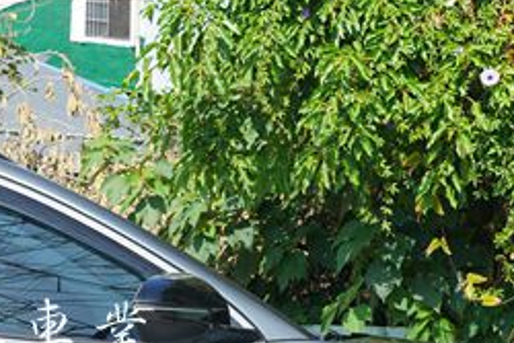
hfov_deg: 14.2
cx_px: -156
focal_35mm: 139
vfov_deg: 9.8
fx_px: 1986
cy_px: 336
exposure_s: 1/160
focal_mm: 34
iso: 100
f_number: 7.1
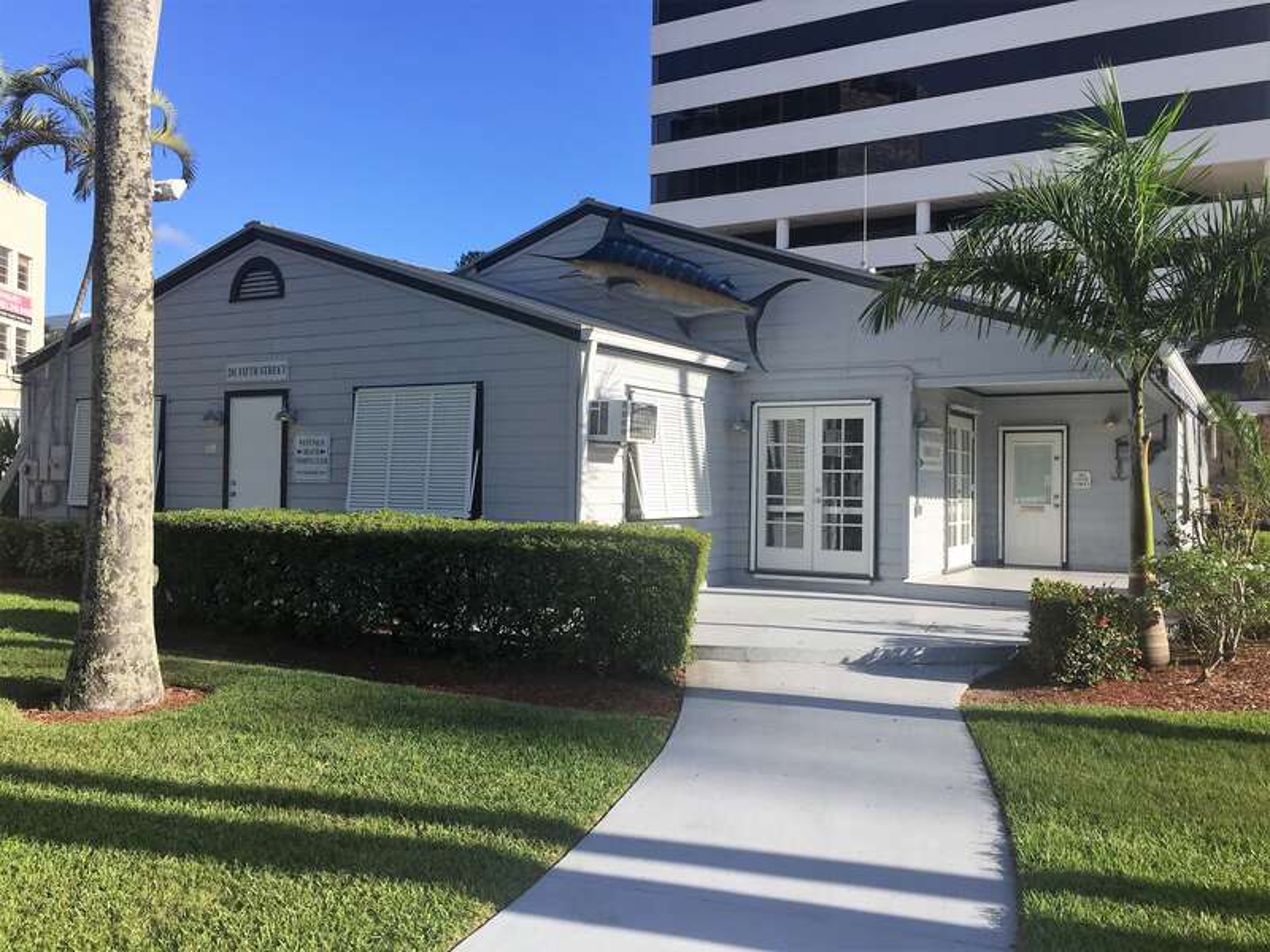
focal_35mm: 29
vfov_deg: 48.2
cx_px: 635
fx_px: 1064
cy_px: 476
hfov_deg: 61.7
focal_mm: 4.15
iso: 32
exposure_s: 1/1582
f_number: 2.2
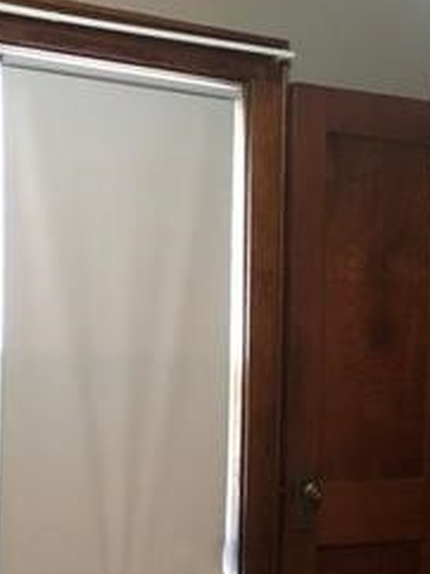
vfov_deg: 21.6
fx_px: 1477
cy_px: 496
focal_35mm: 89
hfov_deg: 16.3
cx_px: 401
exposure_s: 1/5
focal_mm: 4
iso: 100
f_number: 1.8
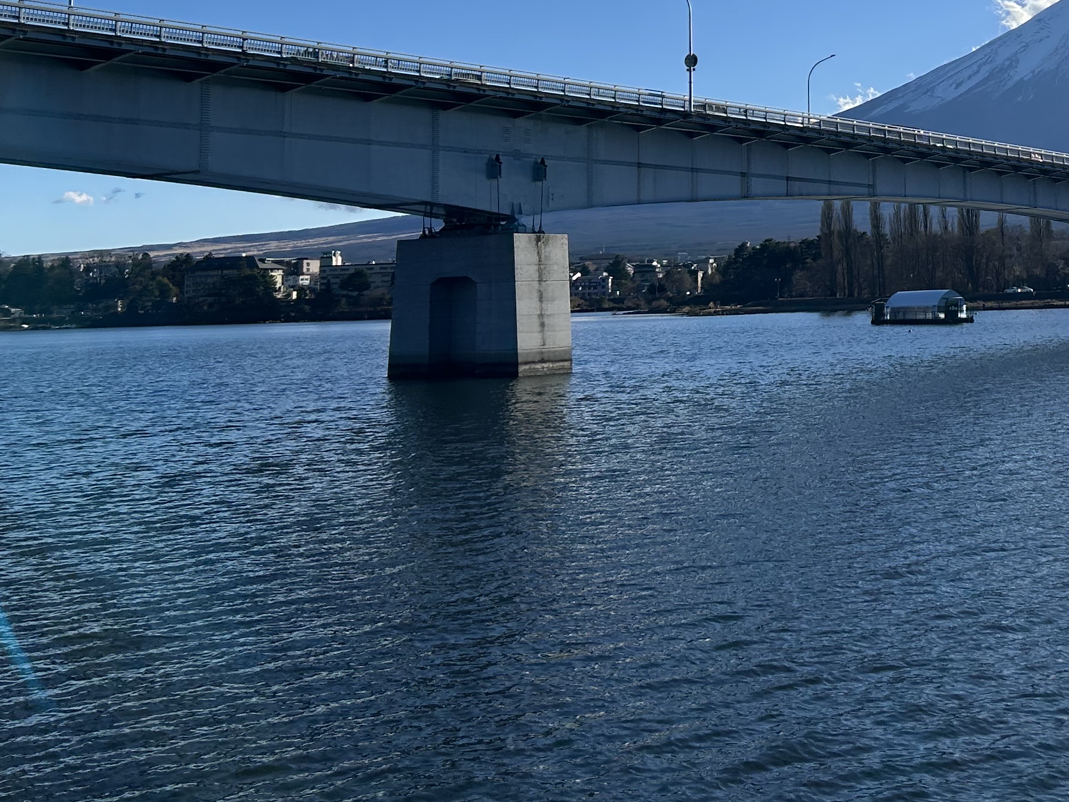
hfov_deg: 31.9
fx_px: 1729
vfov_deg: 25.2
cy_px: 55
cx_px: 1048
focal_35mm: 56
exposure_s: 1/6579
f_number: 1.5
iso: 50
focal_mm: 5.7
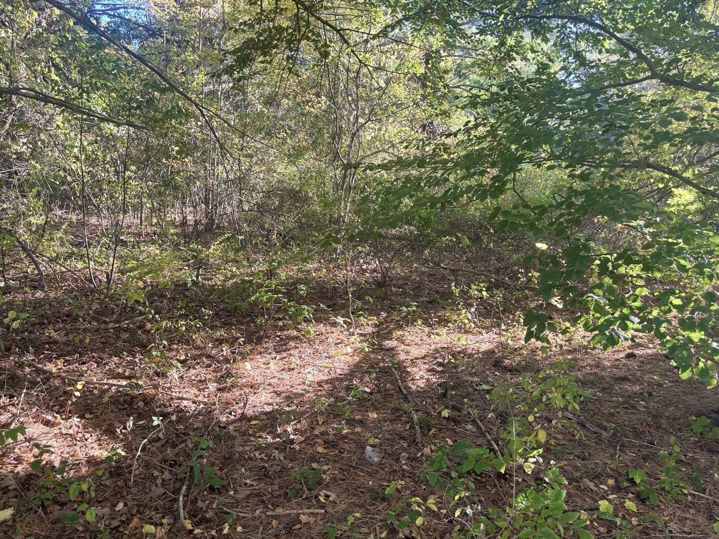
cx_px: 360
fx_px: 540
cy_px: 270
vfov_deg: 53.1
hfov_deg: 67.3
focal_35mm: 26
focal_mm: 5.96
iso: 50
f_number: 1.6
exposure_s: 1/121
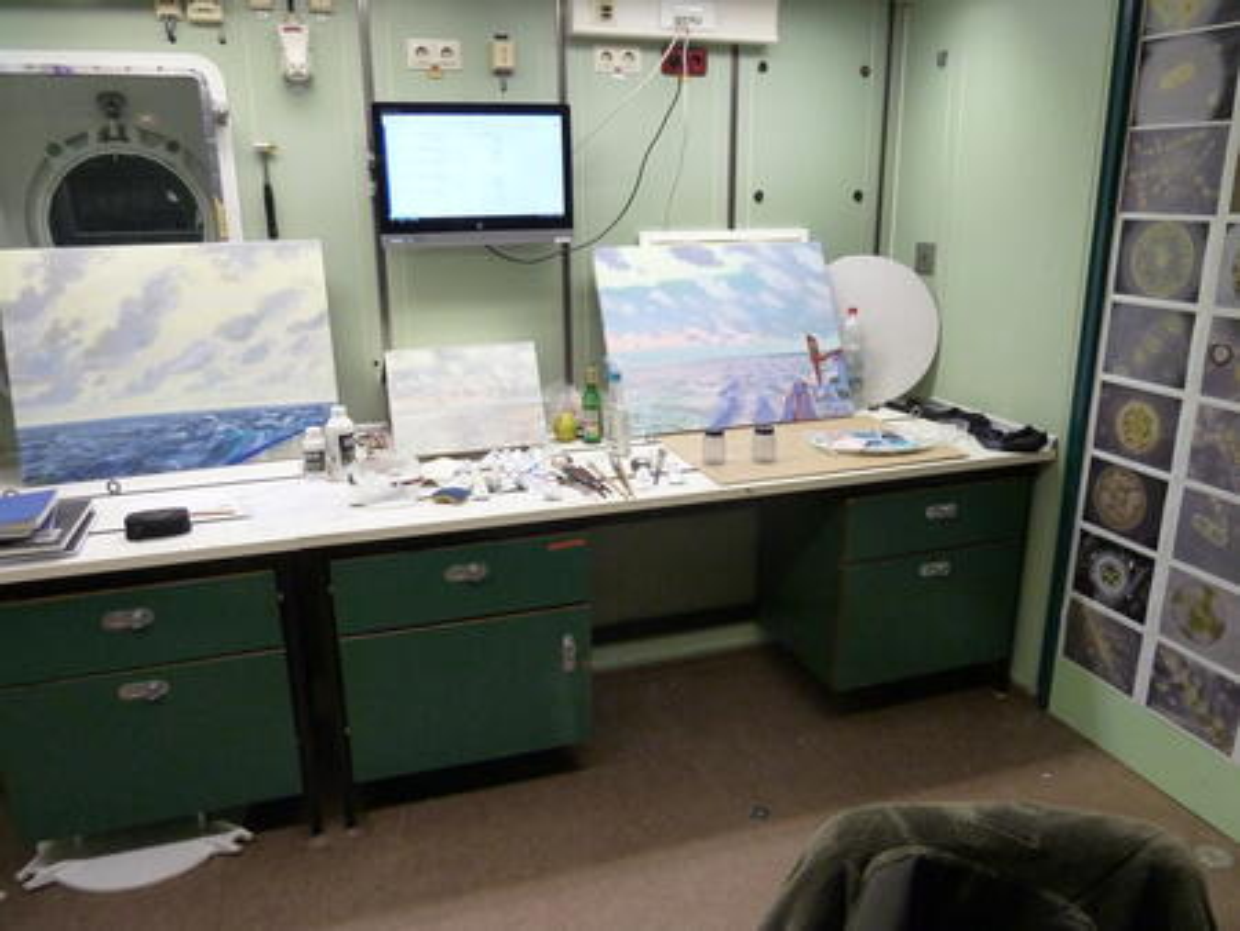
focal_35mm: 25
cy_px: 466
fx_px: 896
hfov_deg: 69.4
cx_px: 620
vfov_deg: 54.9
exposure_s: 1/30
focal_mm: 4.1
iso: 400
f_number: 3.3
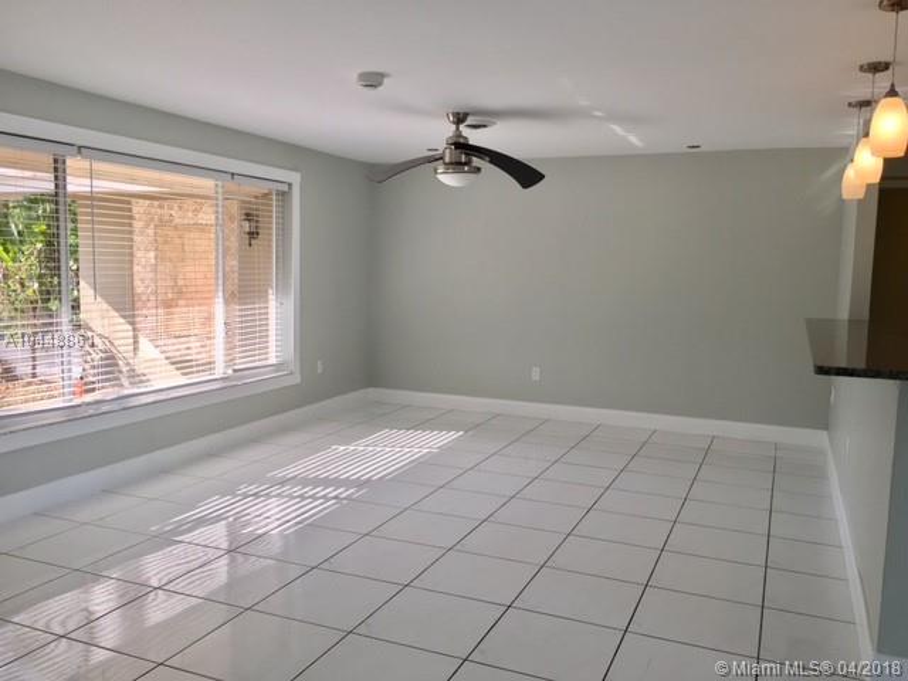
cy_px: 340
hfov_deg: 61.7
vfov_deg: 48.2
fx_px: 761
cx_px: 454
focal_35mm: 29
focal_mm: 4.15
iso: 32
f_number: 2.2
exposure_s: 1/120
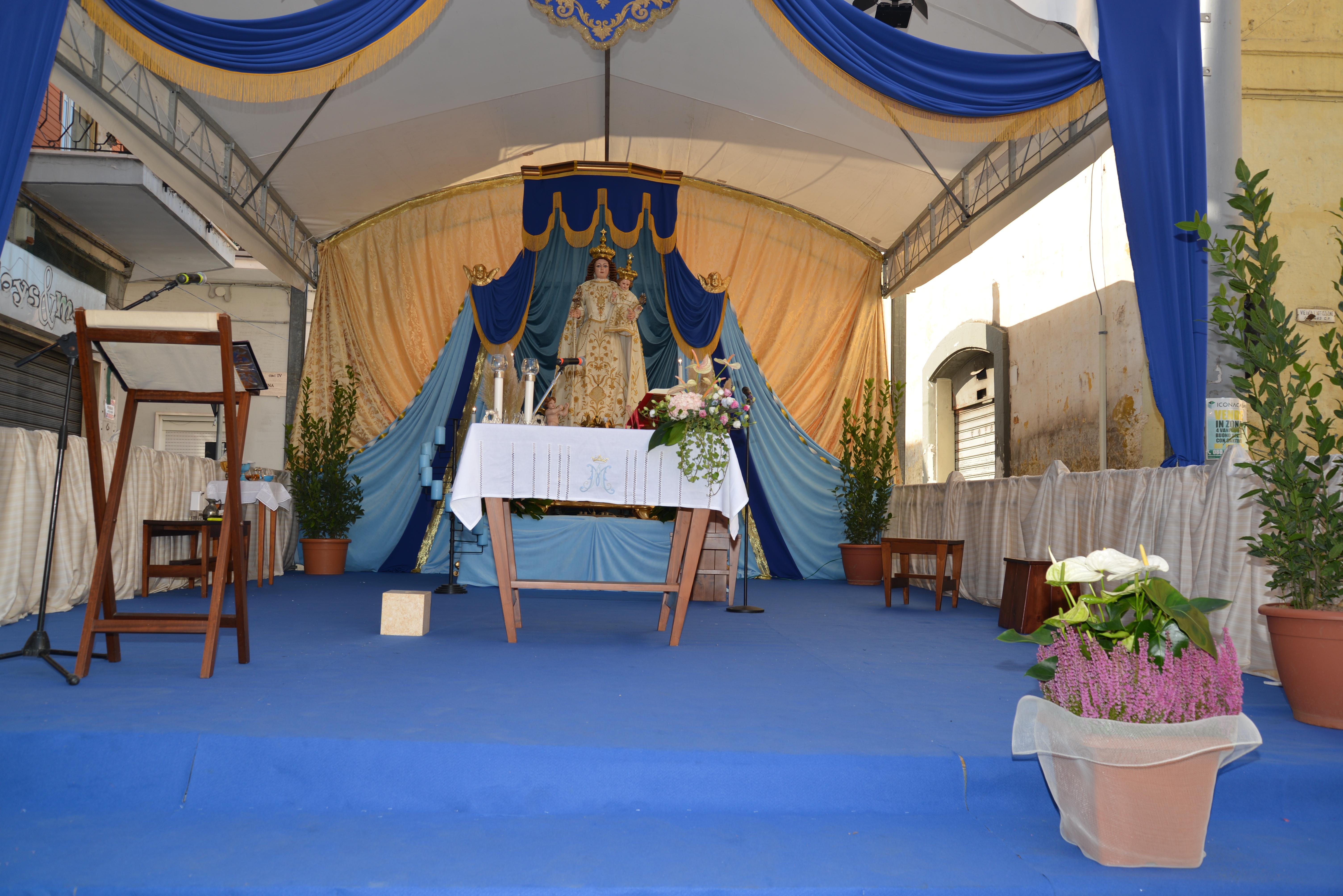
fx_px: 1082
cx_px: 672
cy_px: 448
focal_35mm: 29
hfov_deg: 63.6
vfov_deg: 45.0
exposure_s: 1/160
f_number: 6.3
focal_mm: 29
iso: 100
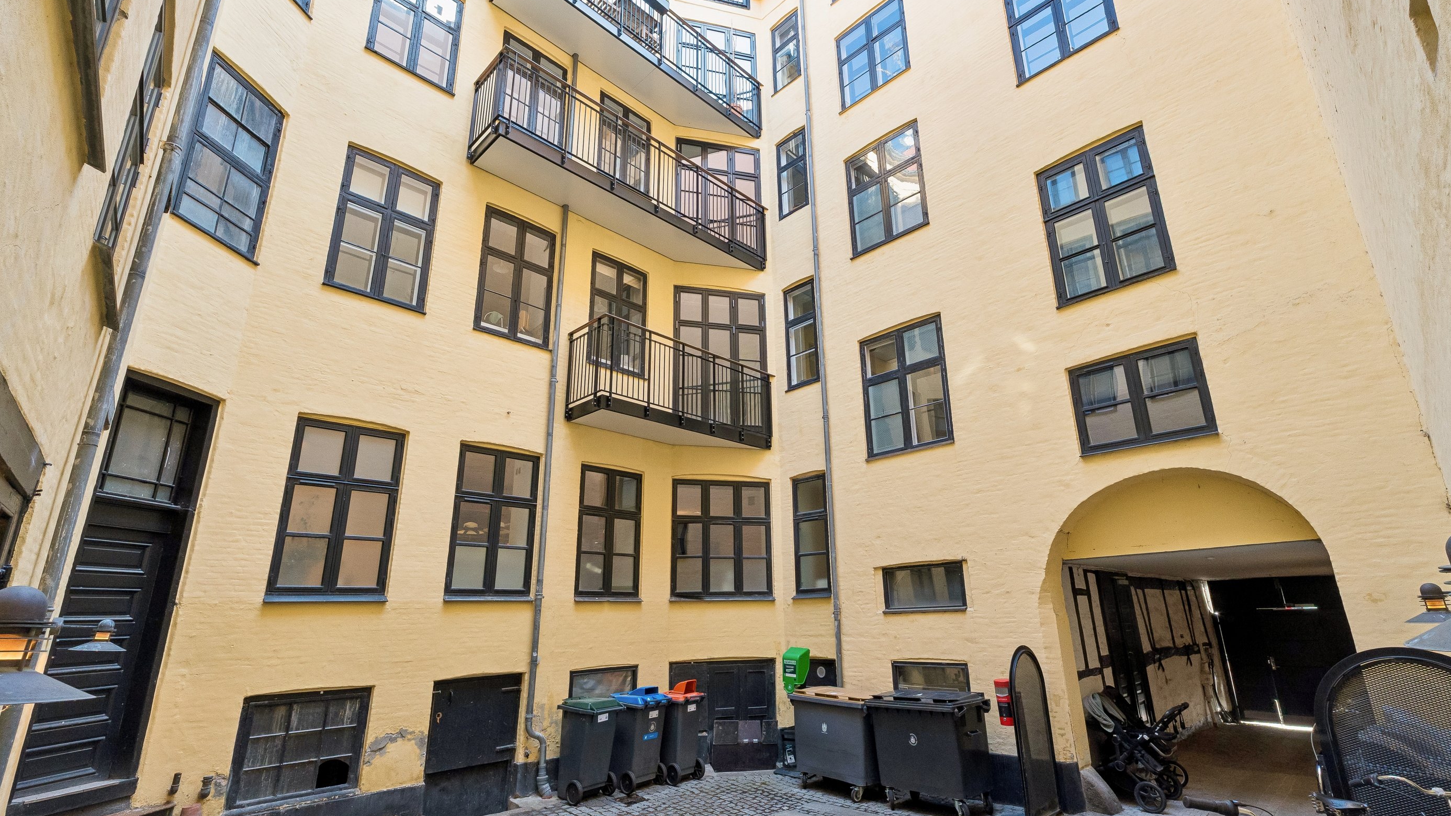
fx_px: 654
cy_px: 407
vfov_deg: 63.9
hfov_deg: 95.9
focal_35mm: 17
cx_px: 743
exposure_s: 1/50
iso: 400
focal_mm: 10
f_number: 7.1
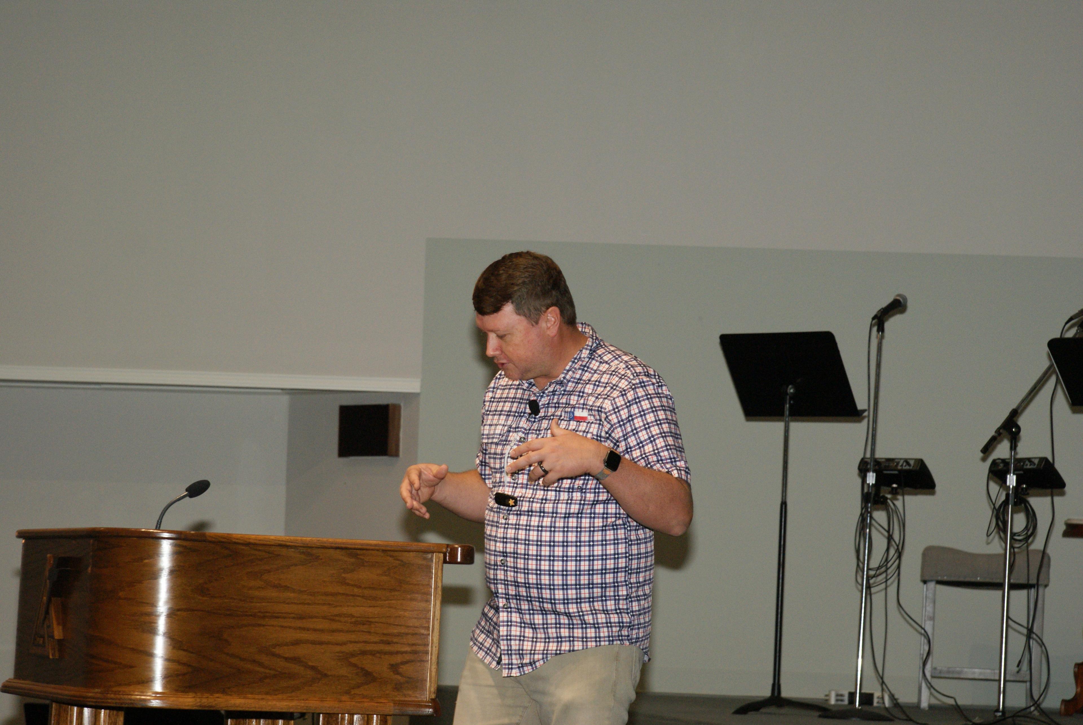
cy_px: 362
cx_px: 542
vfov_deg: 12.2
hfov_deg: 18.2
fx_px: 3389
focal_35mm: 112
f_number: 5.6
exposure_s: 1/125
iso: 400
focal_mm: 75
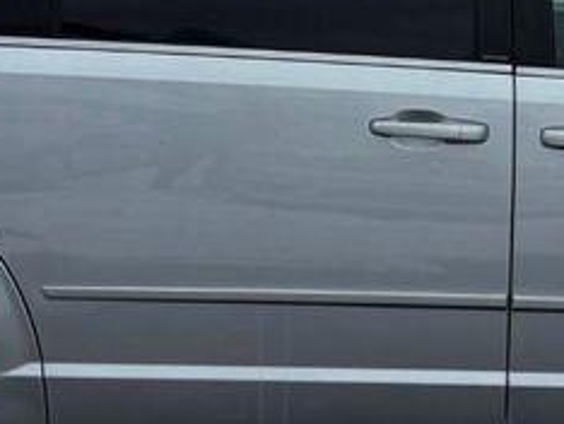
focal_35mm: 105
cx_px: 429
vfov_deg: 13.5
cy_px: -145
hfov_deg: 18.6
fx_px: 1713
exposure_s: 1/1923
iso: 80
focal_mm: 6.76
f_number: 1.78
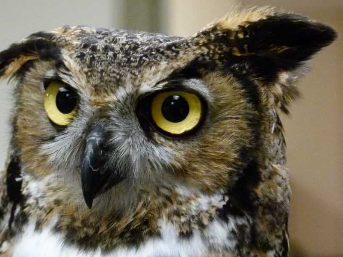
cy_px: 126
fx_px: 1872
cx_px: 139
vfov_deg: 7.9
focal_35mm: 189
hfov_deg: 10.5
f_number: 3.7
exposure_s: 1/50
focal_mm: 26.7
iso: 800
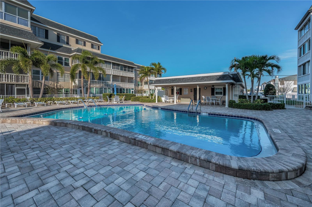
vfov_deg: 81.1
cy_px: 104
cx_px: 156
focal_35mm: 14
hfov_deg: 104.3
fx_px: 121
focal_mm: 14
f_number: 8
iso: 400
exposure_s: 1/1000
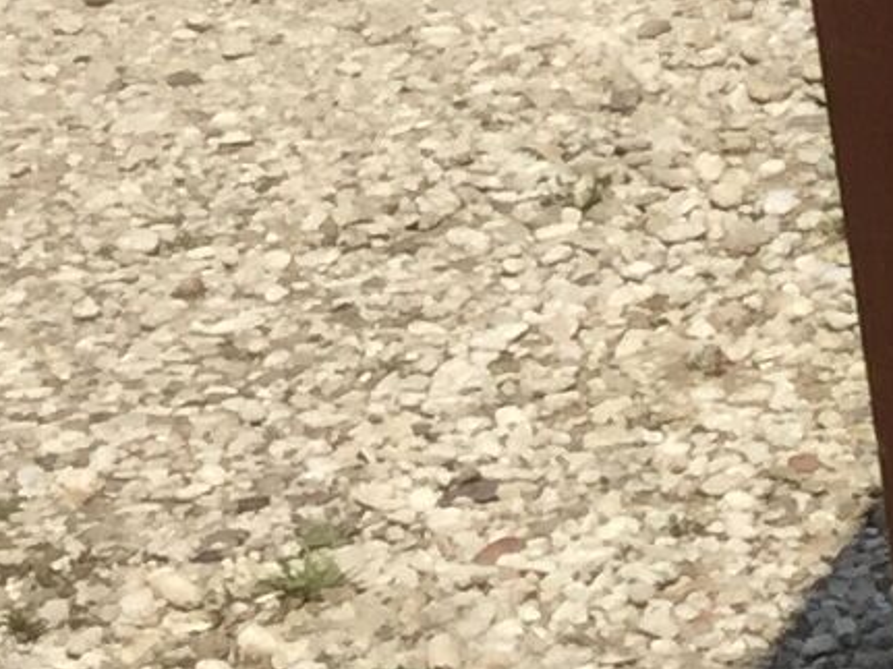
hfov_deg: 7.0
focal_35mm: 235
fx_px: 6061
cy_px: -168
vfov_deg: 6.3
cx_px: 3205
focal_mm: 3.3
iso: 25
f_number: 2.4
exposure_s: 1/1181
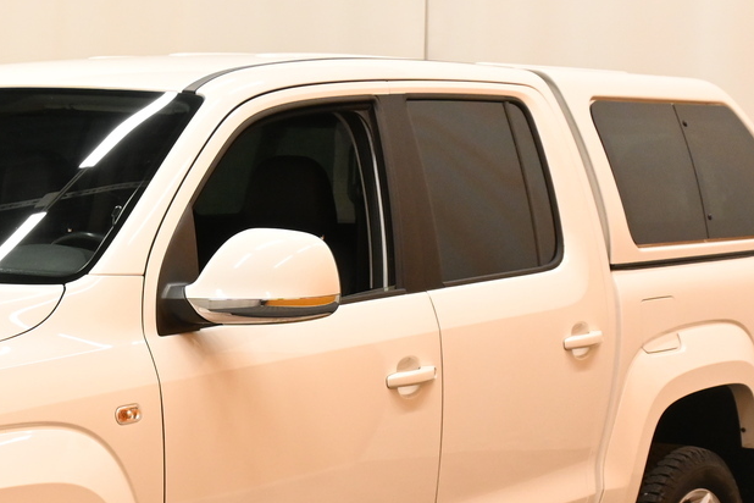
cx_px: -5
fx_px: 2059
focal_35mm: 98
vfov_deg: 13.7
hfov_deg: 20.1
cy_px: 499
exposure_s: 1/40
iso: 1400
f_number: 7.1
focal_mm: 25
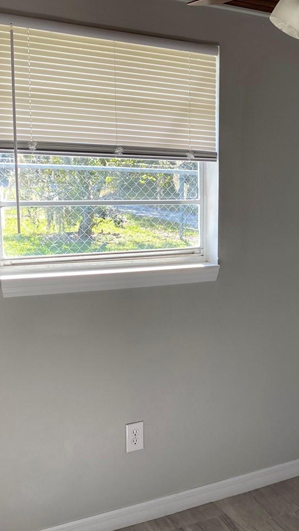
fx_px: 648
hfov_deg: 24.9
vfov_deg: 44.6
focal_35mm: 46
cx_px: 290
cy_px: 271
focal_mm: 4.25
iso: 40
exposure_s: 1/121
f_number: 1.8
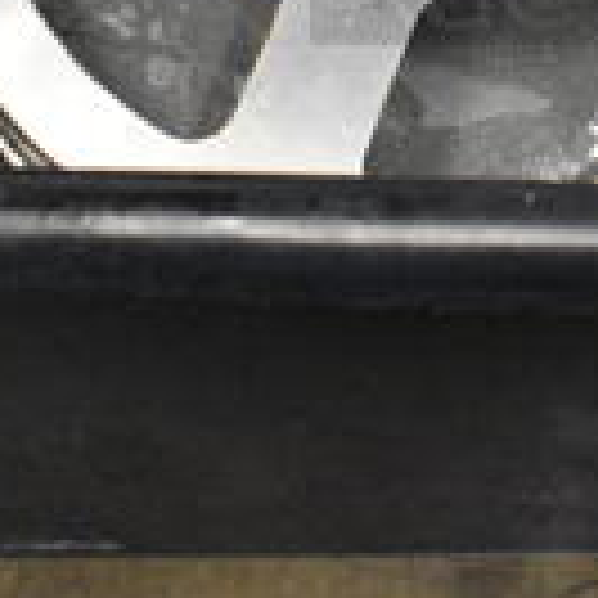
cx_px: 814
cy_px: -193
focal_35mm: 105
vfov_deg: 15.7
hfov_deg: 15.6
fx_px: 2052
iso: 6400
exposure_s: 1/125
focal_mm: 18
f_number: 5.6
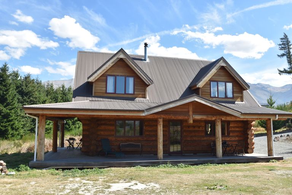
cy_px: 98
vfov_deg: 43.6
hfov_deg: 61.9
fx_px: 243
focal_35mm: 30
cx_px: 146
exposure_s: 1/320
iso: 200
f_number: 9
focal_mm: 20
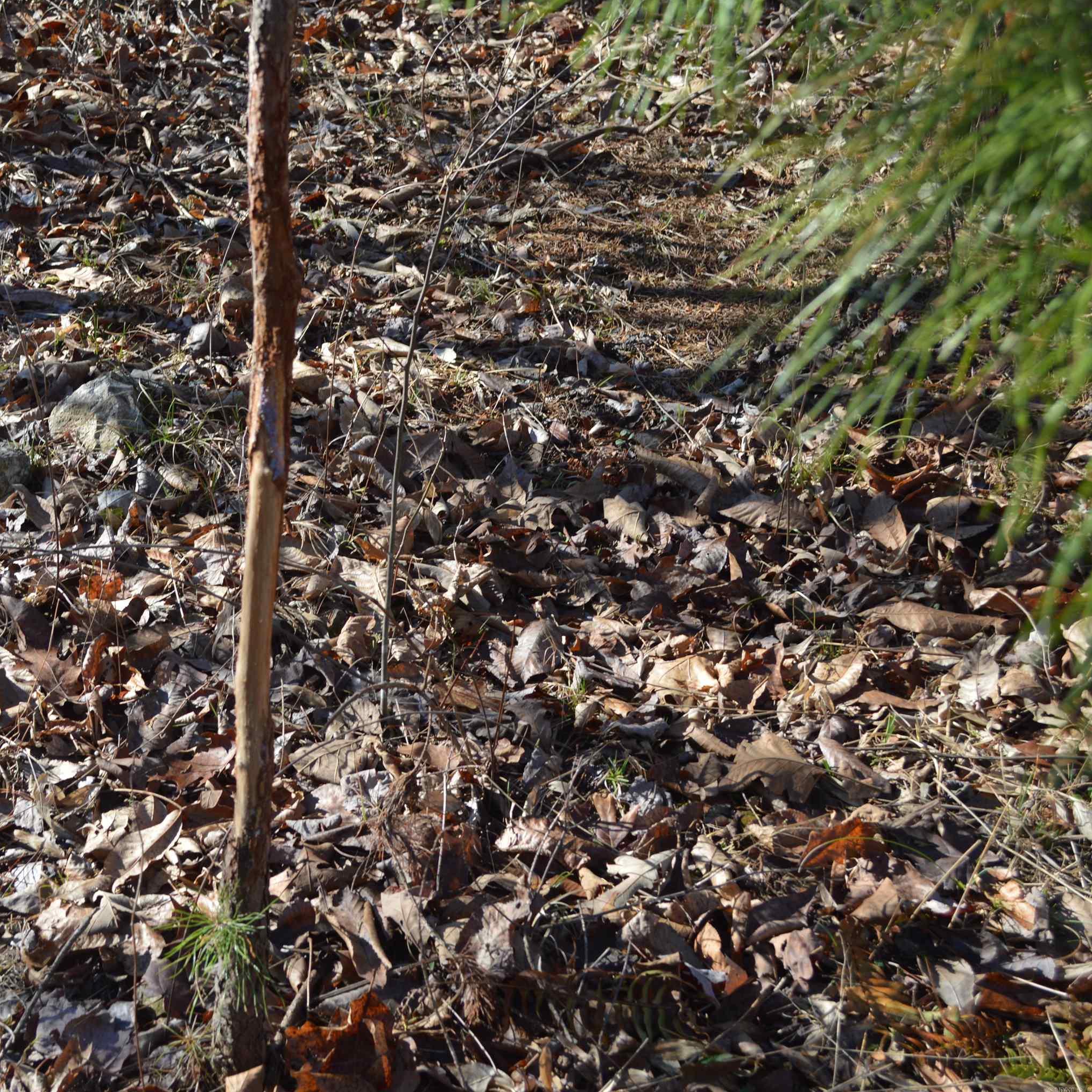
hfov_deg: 31.1
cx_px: 275
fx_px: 1927
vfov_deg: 31.6
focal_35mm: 54
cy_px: 548
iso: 100
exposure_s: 1/125
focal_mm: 28
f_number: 5.6
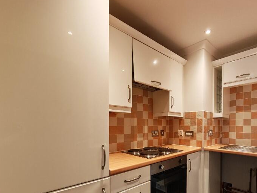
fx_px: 134
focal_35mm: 18
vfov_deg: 69.6
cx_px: 157
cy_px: 128
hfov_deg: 86.4
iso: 320
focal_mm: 1.82
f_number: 2
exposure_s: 1/33
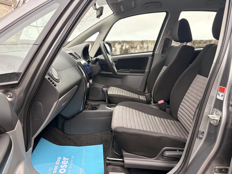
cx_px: 116
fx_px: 174
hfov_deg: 67.3
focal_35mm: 26
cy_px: 87
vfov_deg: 53.1
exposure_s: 1/215
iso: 100
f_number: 1.6
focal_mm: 5.96
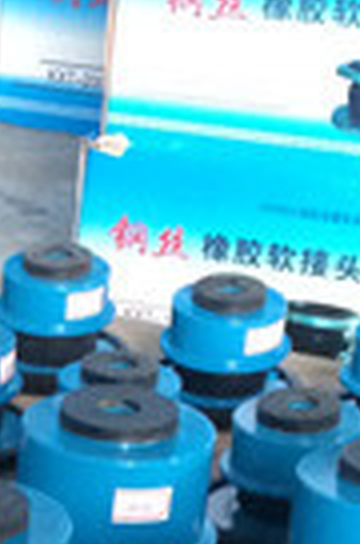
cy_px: 676
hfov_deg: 9.4
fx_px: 2080
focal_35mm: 138
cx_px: -272
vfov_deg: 14.4
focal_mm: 4.12
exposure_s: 1/15
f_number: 2.2
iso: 250
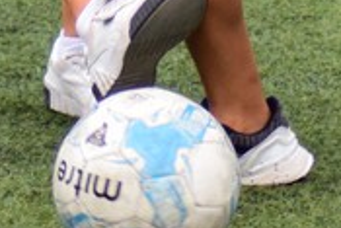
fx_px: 5830
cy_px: -406
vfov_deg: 2.2
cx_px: 386
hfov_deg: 3.3
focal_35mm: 615
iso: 1400
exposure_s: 1/500
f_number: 4
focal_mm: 70
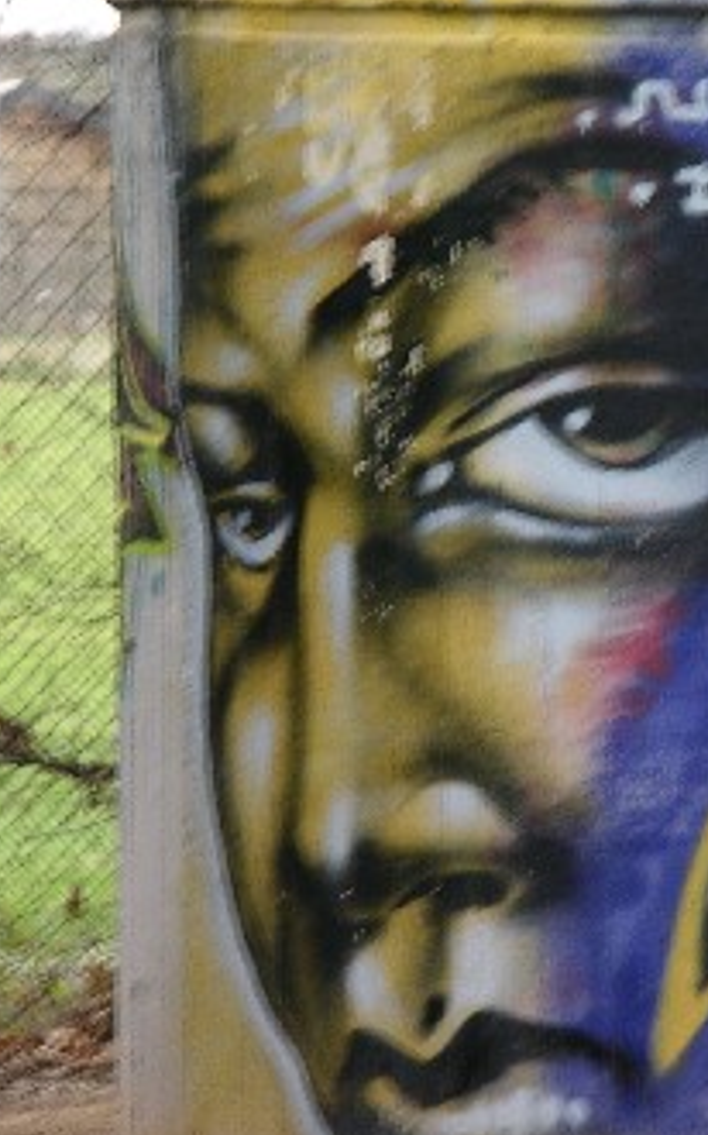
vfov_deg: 5.1
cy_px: 463
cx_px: 646
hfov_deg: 3.2
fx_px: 12823
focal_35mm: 415
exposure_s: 1/8.9
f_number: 4.1
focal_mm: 56.7
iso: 50
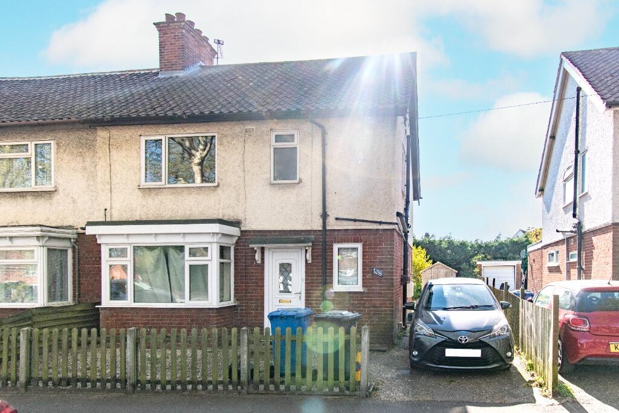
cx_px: 310
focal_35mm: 20
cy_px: 206
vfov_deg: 63.2
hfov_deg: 85.4
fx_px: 335
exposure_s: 1/1000
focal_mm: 13
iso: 200
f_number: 6.3
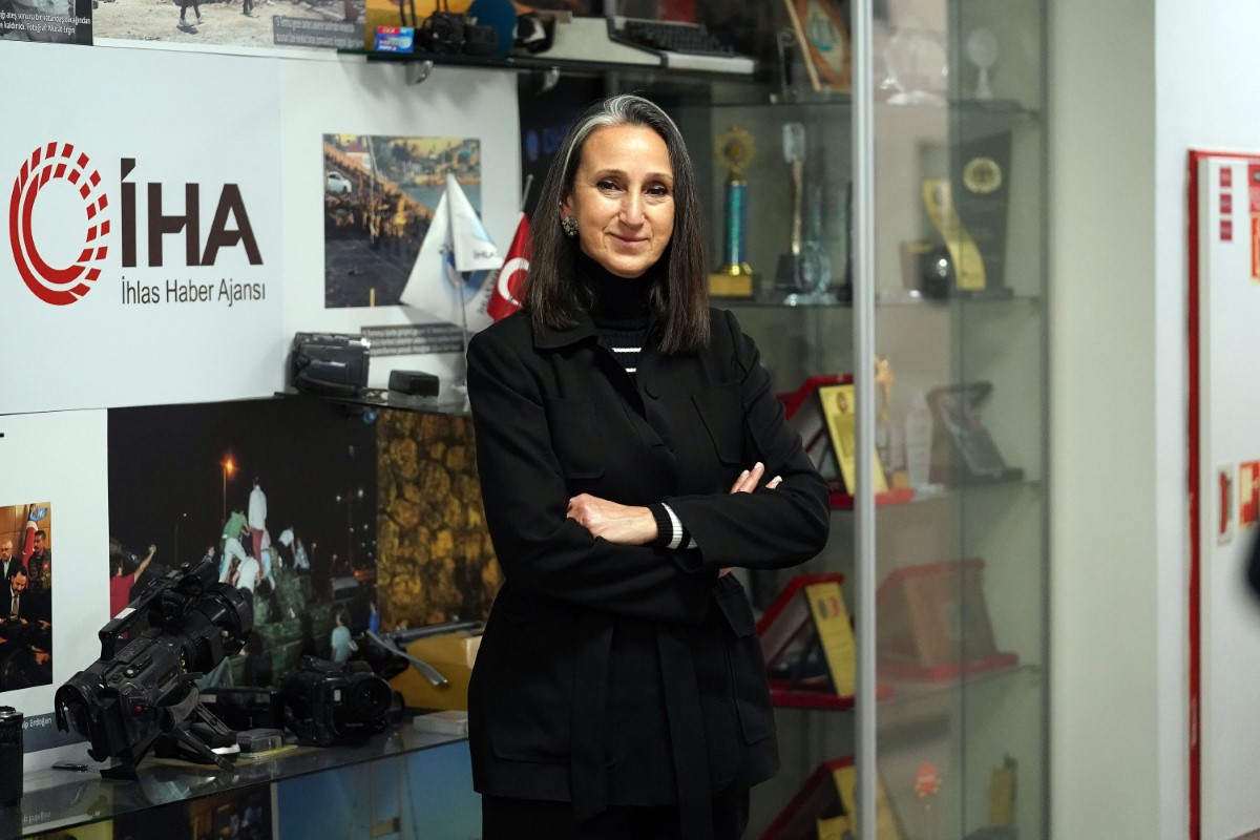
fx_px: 3780
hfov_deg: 18.9
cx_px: 630
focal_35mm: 108
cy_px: 420
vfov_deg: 12.7
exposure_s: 1/400
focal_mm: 108
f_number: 2.8
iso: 6400
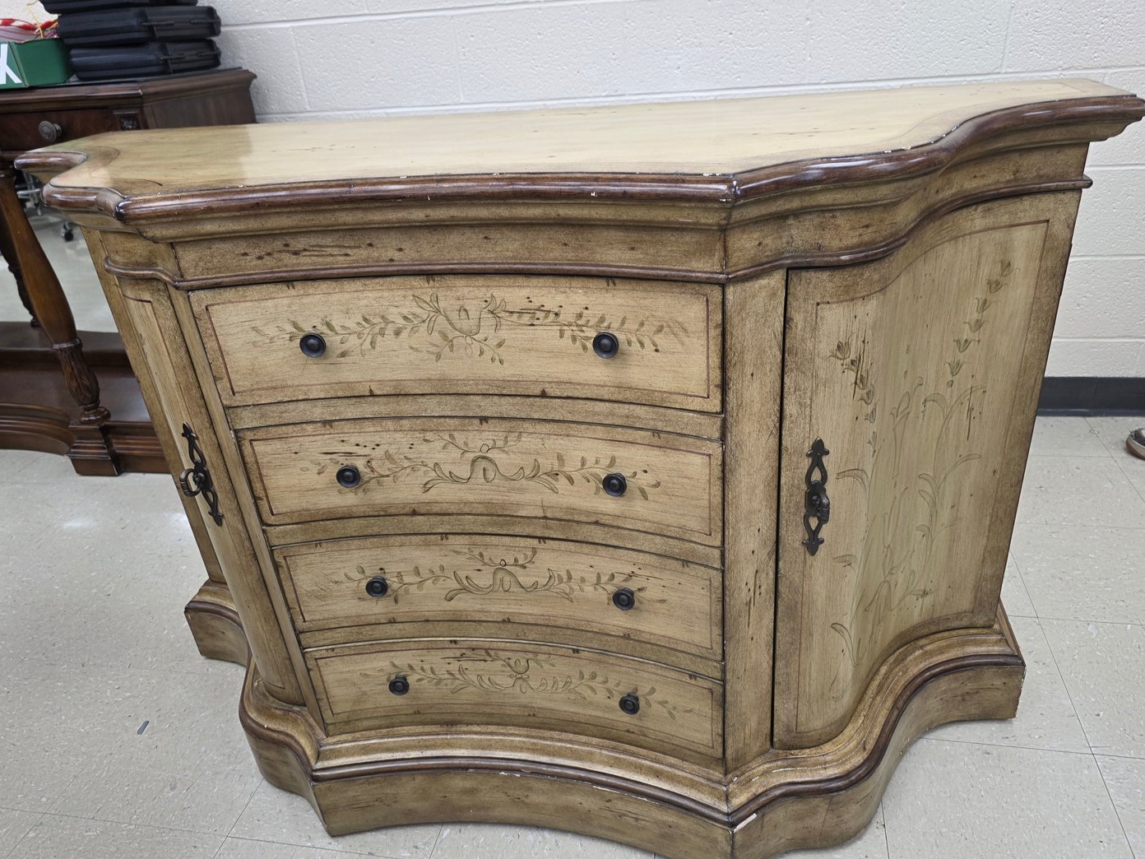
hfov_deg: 69.4
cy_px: 441
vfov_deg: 54.9
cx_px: 567
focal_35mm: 25
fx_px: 827
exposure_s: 1/120
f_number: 1.7
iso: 80
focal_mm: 6.3
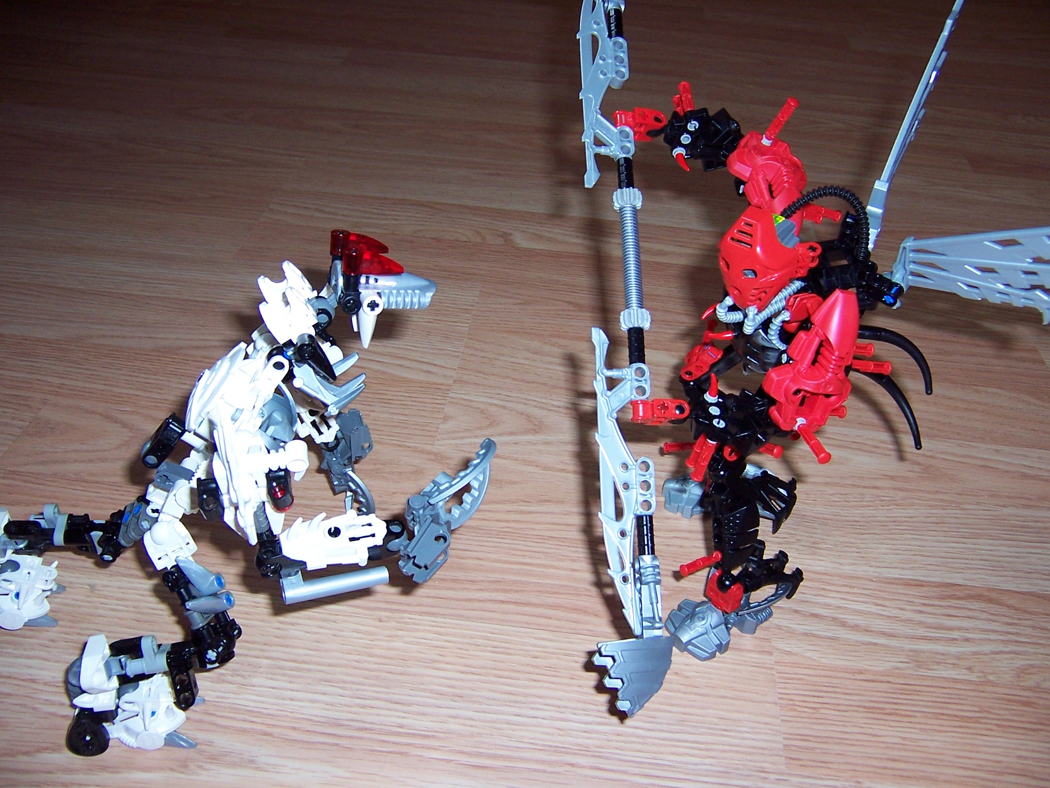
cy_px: 394
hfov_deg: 55.4
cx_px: 525
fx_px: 1001
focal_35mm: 33
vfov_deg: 42.9
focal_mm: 5.5
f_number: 2.8
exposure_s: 1/60
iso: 140
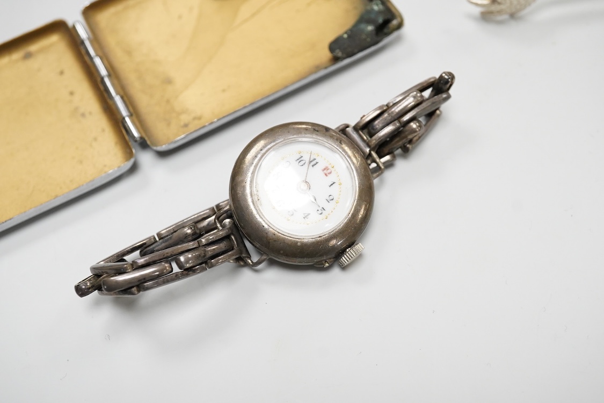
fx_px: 755
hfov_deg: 43.6
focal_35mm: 45
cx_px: 302
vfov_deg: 29.9
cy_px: 202
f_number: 10
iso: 2500
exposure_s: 1/200
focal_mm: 30
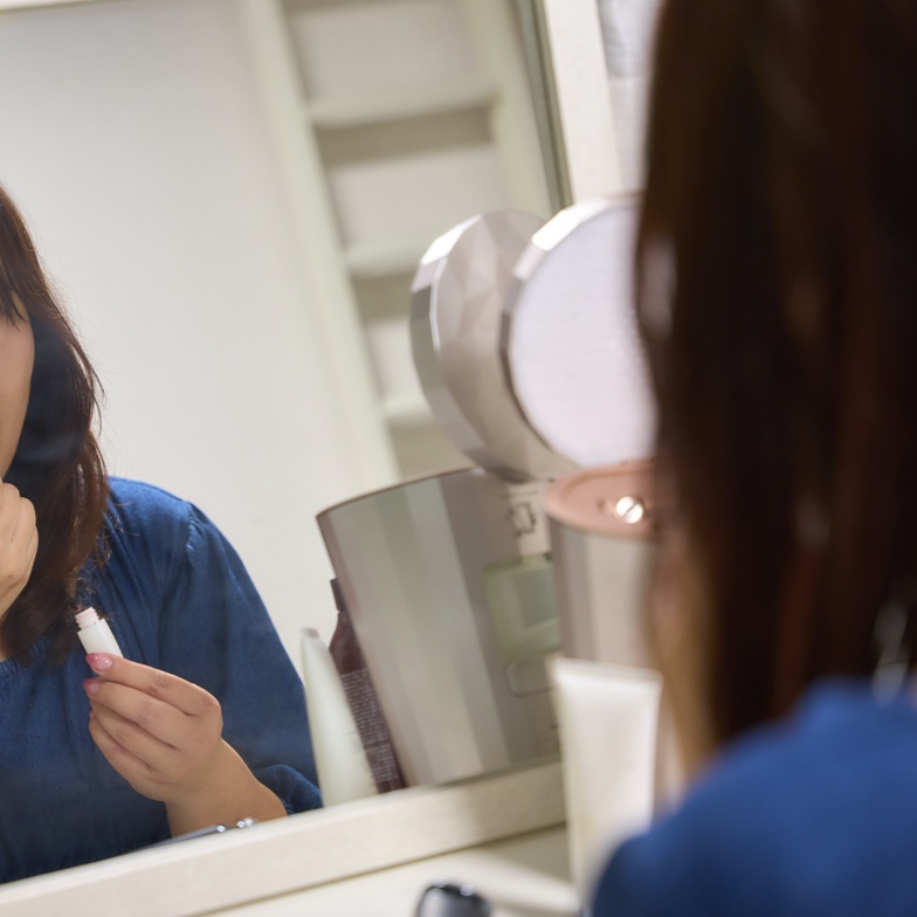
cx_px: 216
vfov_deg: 19.1
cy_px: 461
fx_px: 2727
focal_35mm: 91
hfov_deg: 18.9
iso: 1600
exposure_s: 1/100
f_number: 2.8
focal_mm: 70
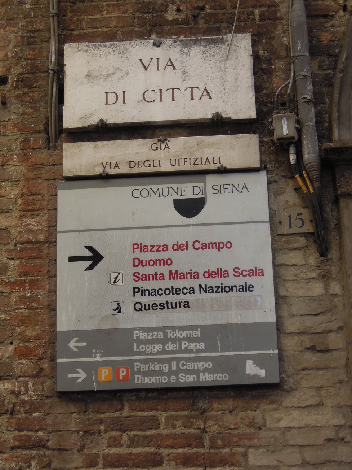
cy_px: 225
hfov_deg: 22.6
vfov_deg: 29.8
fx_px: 881
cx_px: 172
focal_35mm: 65
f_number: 3.7
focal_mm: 11.1
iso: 160
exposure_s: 1/200
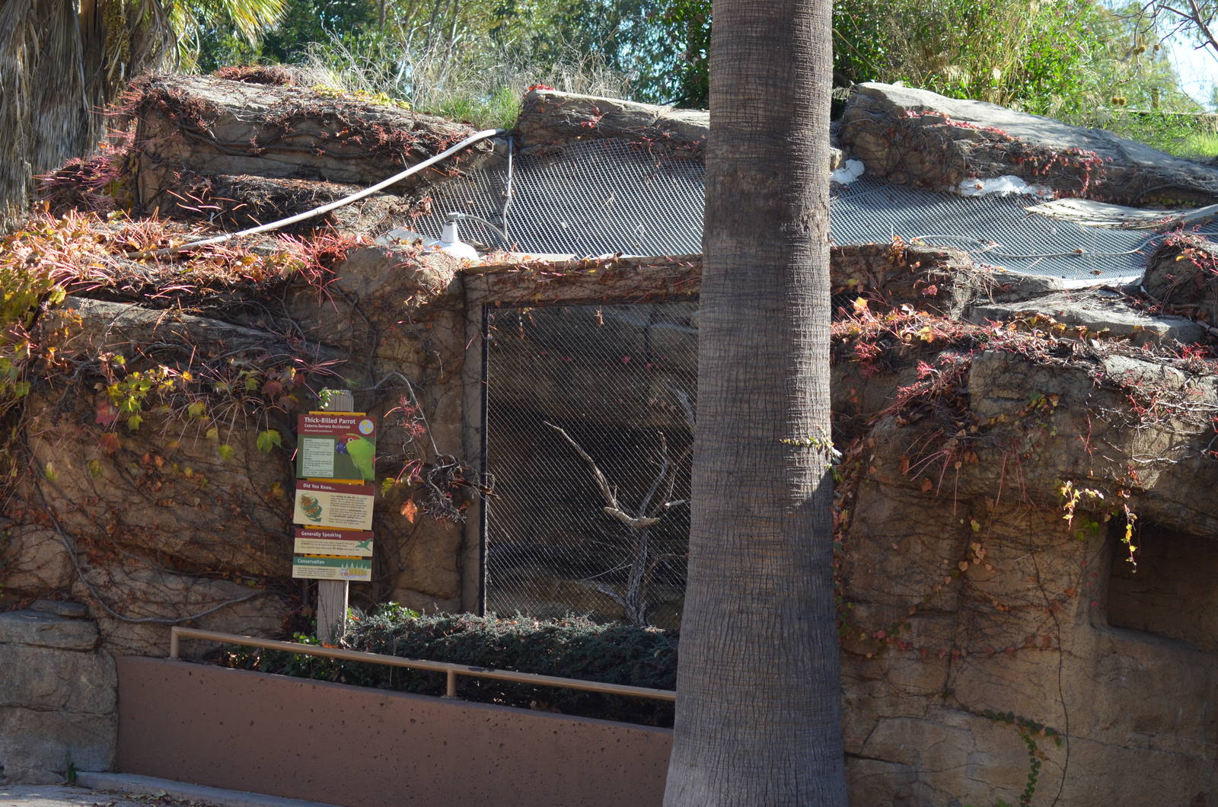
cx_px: 609
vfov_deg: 13.0
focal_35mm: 105
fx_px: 3545
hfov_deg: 19.5
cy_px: 404
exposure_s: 1/500
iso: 400
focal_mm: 70
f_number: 5.6
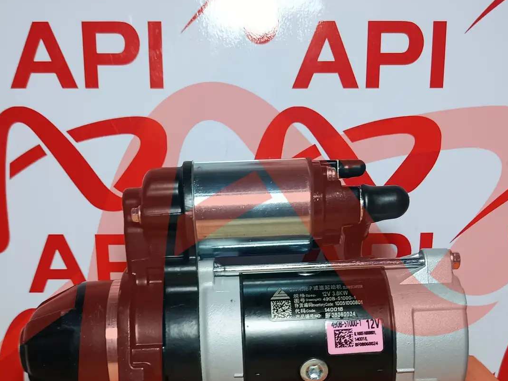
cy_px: 315
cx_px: 247
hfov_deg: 42.1
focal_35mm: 45
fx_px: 660
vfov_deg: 31.2
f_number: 1.7
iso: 196
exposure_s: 1/100
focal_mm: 5.24
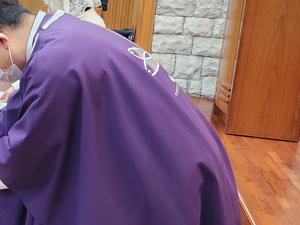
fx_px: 529
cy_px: 73
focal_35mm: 61
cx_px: -9
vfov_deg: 23.9
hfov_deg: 29.3
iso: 800
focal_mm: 5.4
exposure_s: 1/60
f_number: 1.8
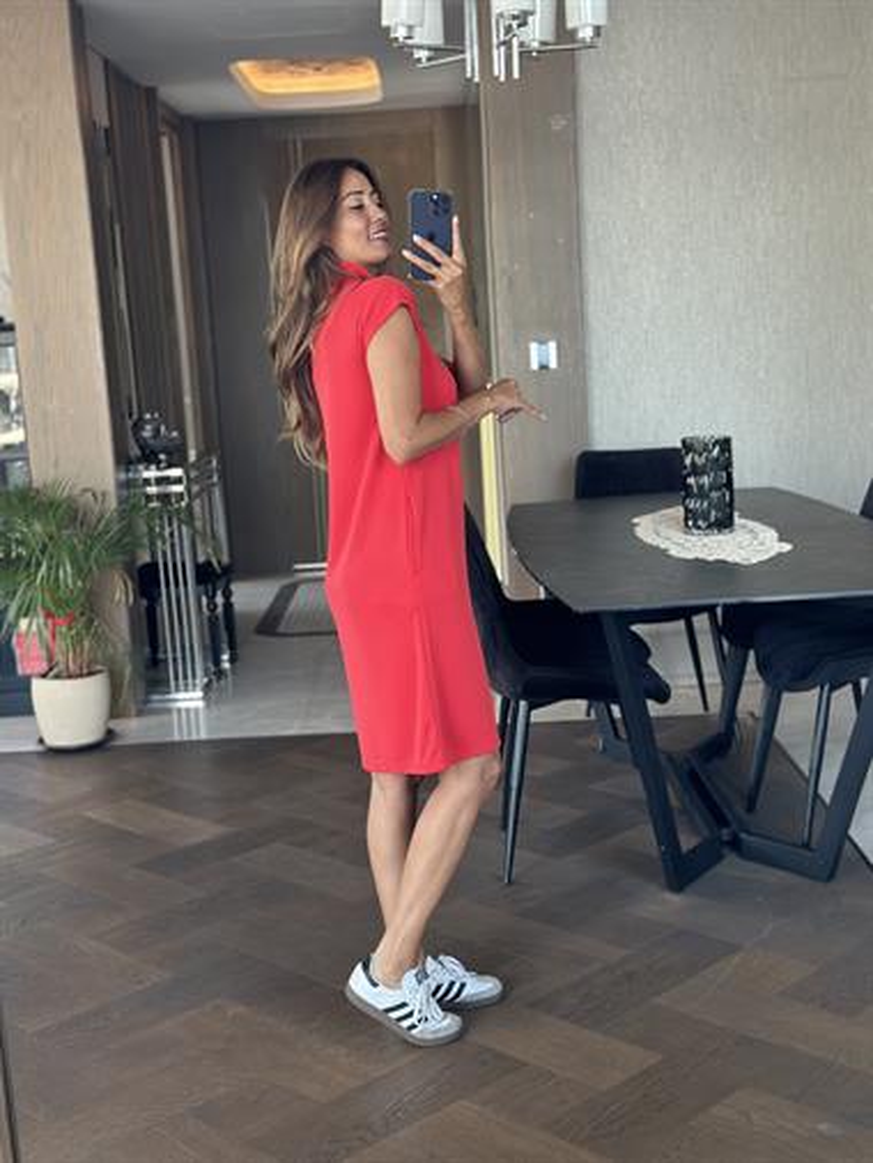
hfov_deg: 30.3
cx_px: 436
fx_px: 1613
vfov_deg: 39.6
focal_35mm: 48
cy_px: 582
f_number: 1.78
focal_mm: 6.86
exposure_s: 1/60
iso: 200
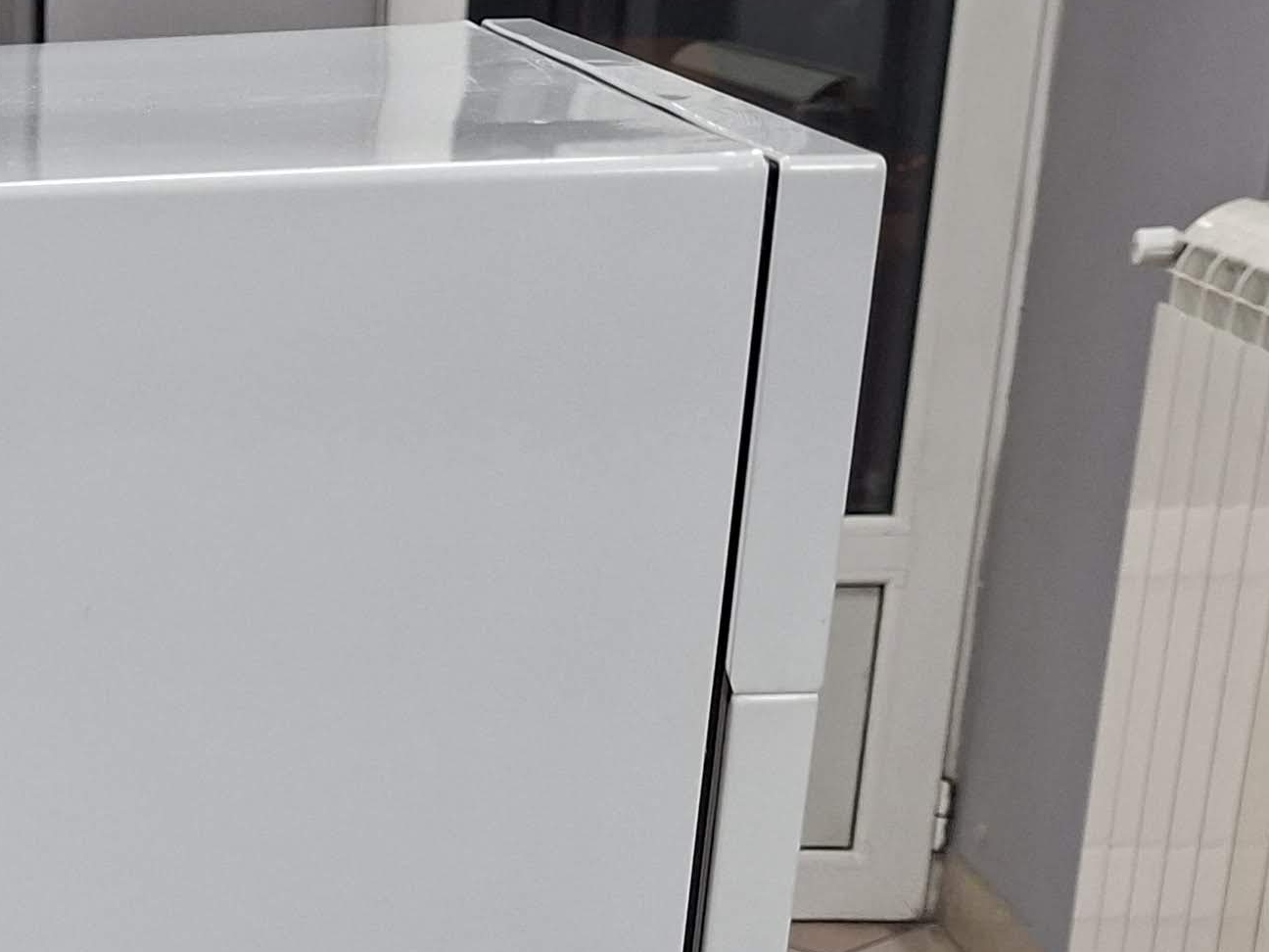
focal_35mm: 71
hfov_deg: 24.2
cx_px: -351
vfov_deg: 19.8
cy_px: 1069
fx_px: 2603
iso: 250
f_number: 1.8
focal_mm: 5.54
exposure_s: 1/60
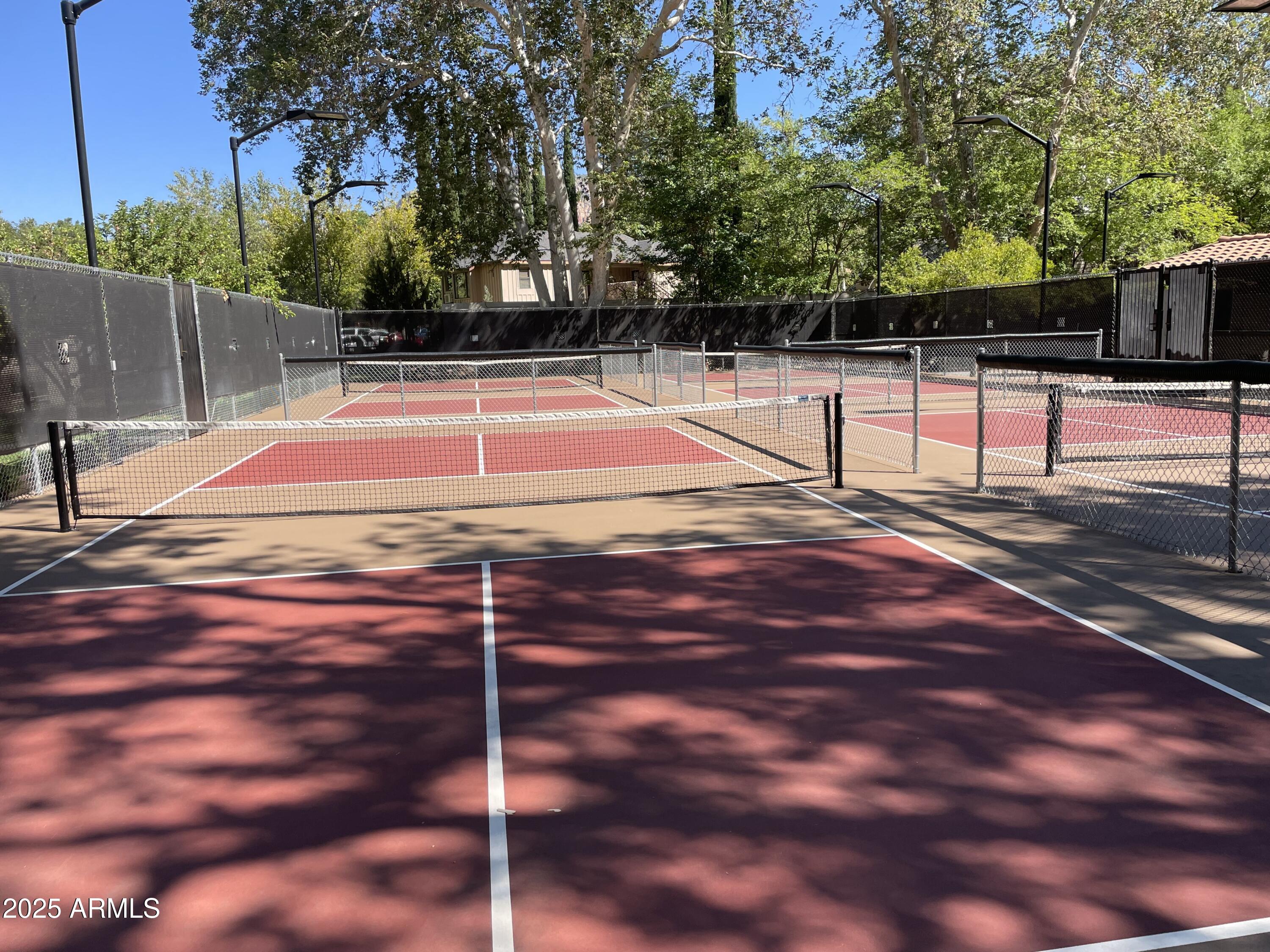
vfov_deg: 53.1
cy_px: 476
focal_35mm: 26
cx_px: 635
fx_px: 954
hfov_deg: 67.3
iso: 32
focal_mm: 4.2
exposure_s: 1/1383
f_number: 1.6
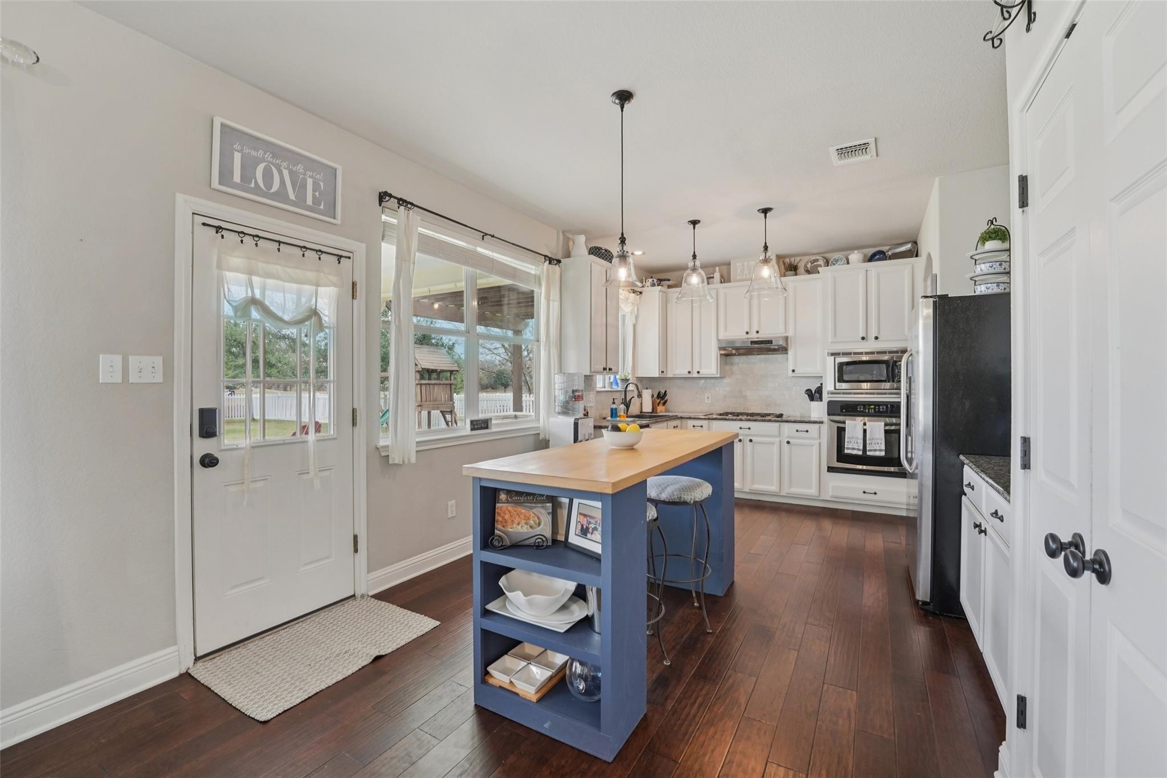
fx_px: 454
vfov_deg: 81.2
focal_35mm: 14
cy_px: 389
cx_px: 584
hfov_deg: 104.3
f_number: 8
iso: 800
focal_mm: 14
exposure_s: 1/25
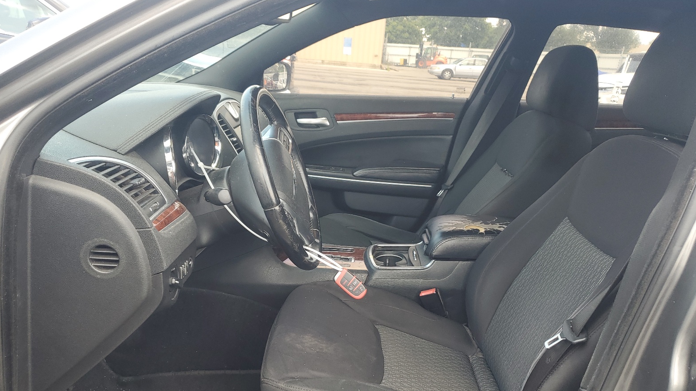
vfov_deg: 39.8
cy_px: 251
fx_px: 535
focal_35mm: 29
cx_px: 355
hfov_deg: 66.1
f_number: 1.5
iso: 50
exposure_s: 1/238
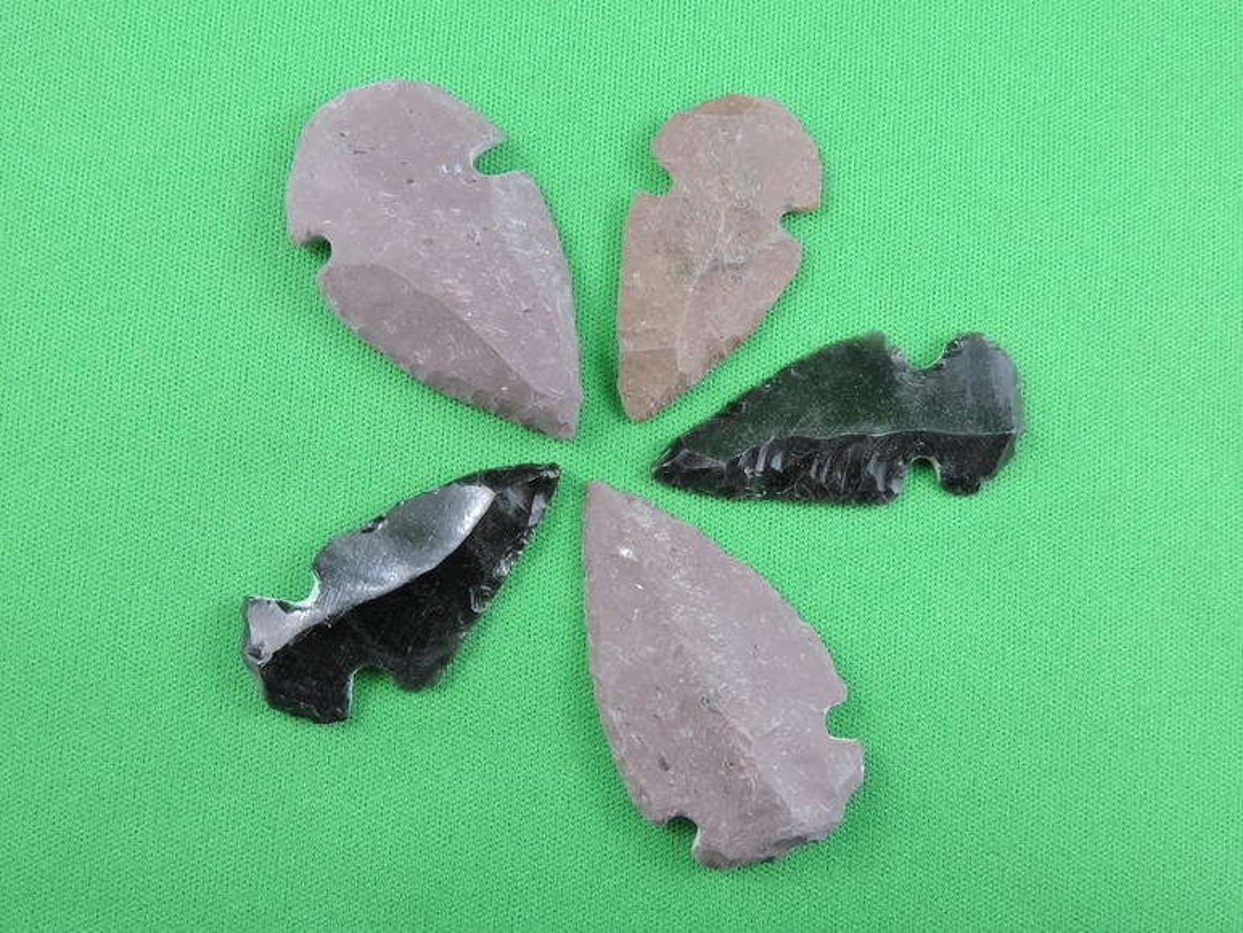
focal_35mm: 33
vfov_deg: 43.0
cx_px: 622
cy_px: 466
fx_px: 1185
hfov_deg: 55.3
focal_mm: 5.9
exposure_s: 1/100
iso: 800
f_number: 3.6
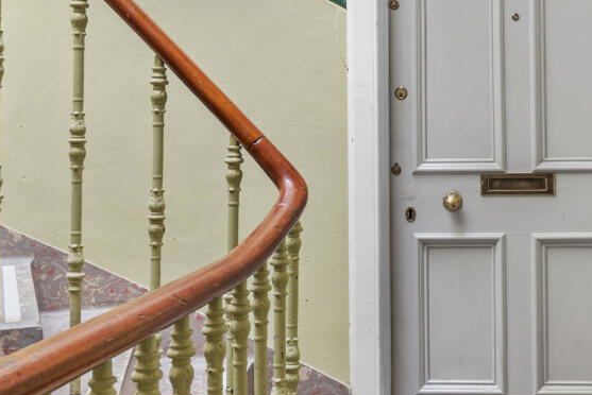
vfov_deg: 23.6
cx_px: 519
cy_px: 117
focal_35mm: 57
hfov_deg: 33.4
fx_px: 938
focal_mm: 31
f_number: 9
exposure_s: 1/1.67
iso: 250
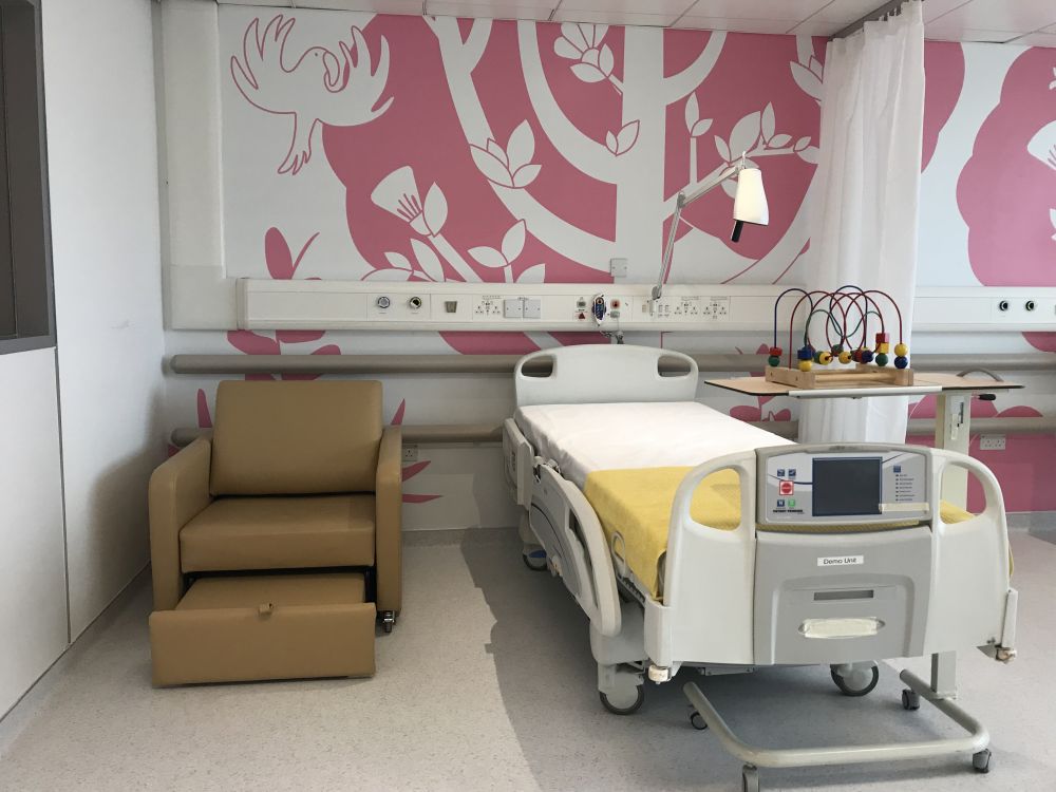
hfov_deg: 63.4
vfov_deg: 49.7
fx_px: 854
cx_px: 528
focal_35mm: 28
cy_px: 396
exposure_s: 1/33
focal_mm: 3.99
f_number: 1.8
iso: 25
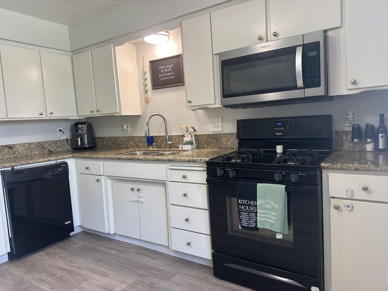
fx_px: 269
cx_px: 194
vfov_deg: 56.8
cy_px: 146
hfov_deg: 71.6
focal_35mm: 24
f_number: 1.78
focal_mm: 6.86
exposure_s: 1/120
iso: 125
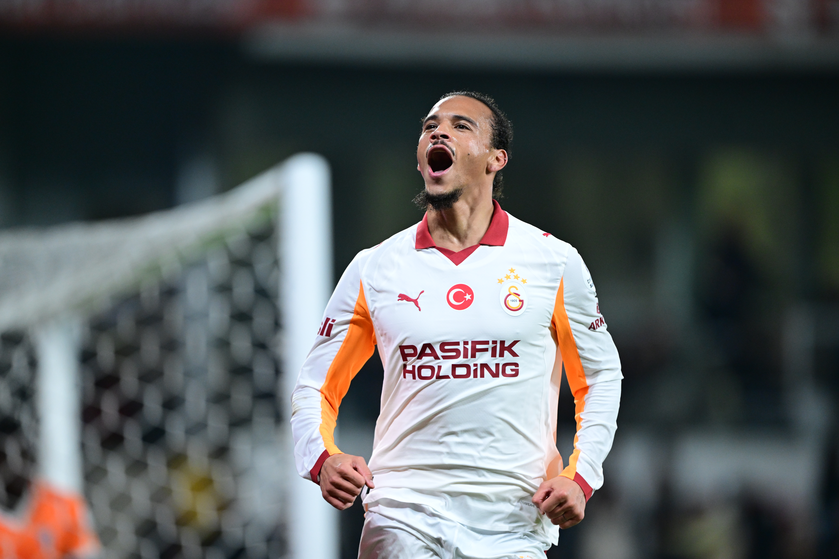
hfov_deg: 5.2
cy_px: 280
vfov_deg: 3.4
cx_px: 420
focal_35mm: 400
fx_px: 9321
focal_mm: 400
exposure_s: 1/1600
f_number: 2.8
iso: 2500
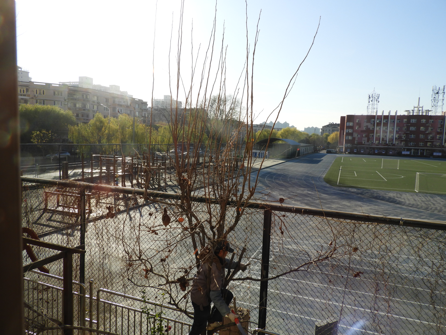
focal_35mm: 24
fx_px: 309
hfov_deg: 71.6
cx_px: 223
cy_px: 168
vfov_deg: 56.8
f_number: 3.3
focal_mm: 4.3
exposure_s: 1/1600
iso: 100
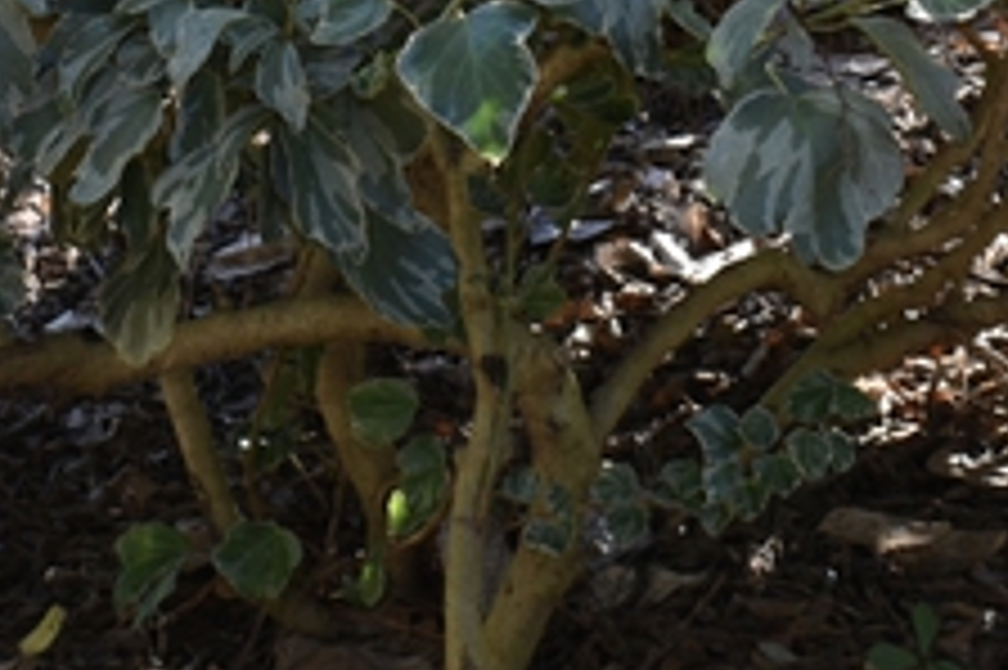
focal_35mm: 178
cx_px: 302
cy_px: -180
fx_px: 4980
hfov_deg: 11.5
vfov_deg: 7.6
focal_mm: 26
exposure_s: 1/160
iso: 400
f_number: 6.3
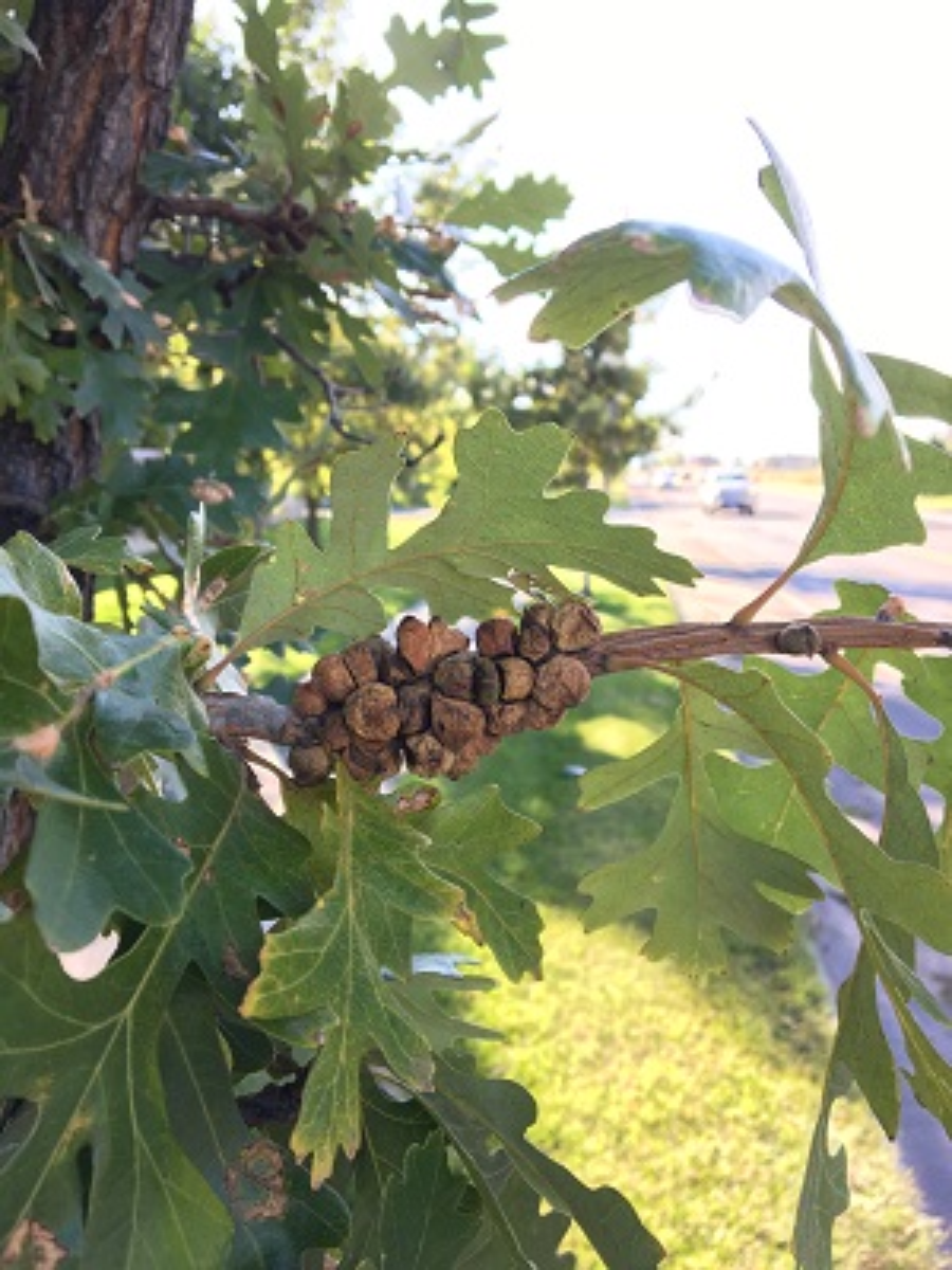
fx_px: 1063
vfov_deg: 61.7
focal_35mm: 29
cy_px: 635
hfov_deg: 48.2
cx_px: 476
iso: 25
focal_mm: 4.15
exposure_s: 1/120
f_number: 2.2
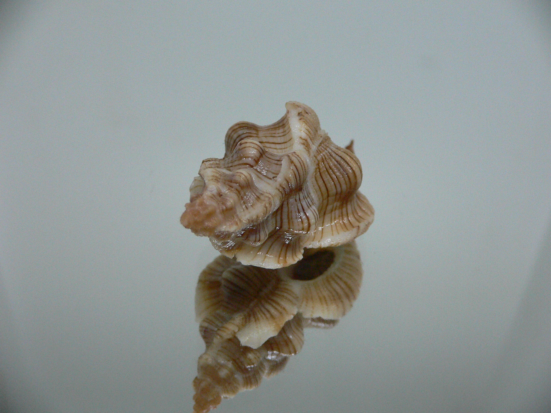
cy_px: 206
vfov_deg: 40.7
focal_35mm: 35
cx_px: 276
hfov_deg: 52.6
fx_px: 557
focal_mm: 4.6
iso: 200
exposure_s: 1/60
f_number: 2.8
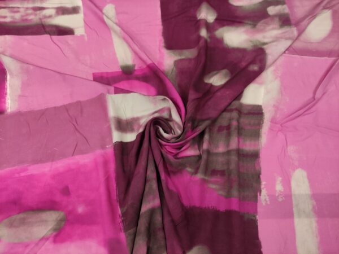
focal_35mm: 25
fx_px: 245
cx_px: 170
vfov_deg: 54.9
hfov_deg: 69.4
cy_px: 127
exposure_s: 1/160
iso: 500
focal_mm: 5.43
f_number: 1.89
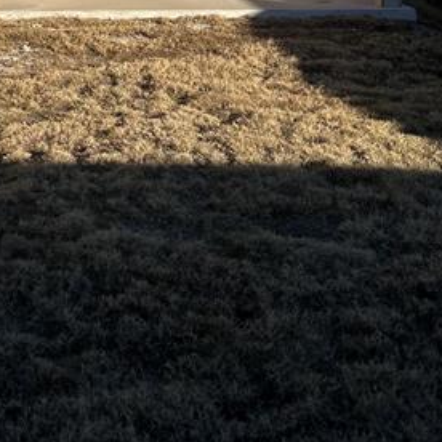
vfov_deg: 23.9
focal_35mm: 64
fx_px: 925
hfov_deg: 25.5
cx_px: -8
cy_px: -119
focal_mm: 5.7
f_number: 1.5
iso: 50
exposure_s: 1/4831
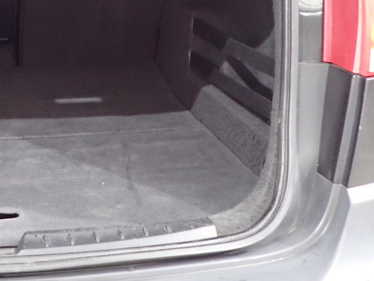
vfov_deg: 20.8
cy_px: -31
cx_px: -1
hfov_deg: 27.3
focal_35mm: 67
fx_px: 724
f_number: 2
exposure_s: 1/30
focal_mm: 4.5
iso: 800
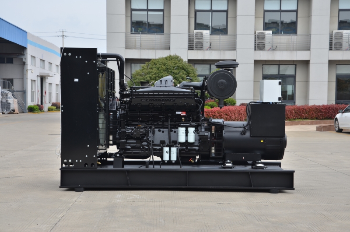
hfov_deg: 29.9
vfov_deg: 20.1
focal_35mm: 68
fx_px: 655
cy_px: 116
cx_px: 175
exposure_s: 1/250
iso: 100
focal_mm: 45
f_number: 8
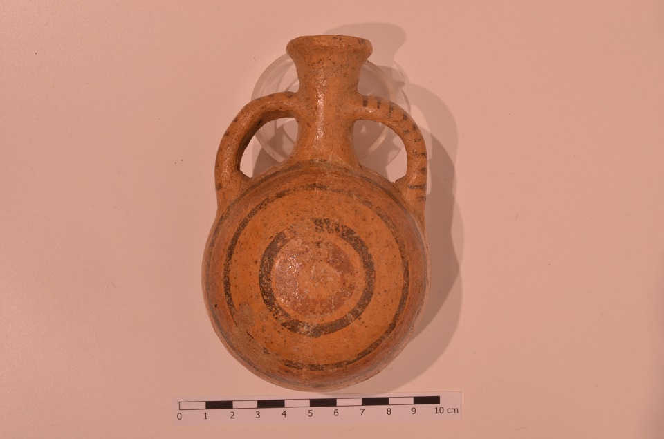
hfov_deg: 33.5
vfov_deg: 22.5
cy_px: 220
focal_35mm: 60
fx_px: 1104
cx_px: 332
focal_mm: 40
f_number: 25
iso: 250
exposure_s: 1/3
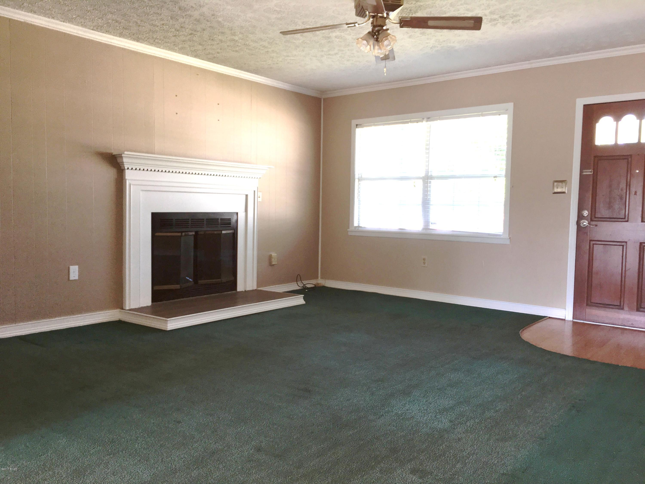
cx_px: 322
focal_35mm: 29
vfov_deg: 48.2
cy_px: 242
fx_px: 540
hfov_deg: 61.7
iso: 25
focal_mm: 4.15
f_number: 2.2
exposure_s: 1/30
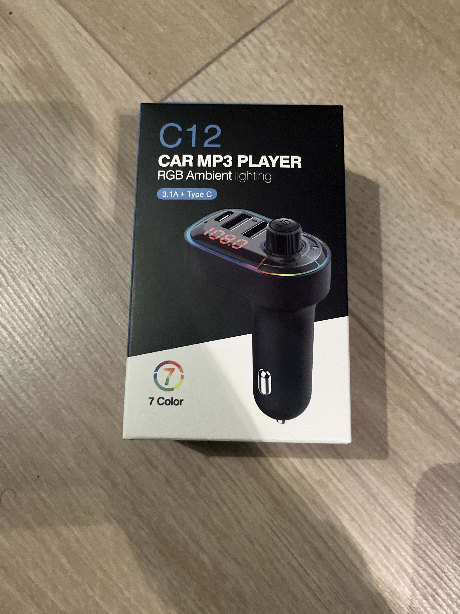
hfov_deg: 53.1
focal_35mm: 26
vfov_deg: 67.3
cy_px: 307
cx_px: 230
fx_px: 461
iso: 640
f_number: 1.6
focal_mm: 5.1
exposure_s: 1/33
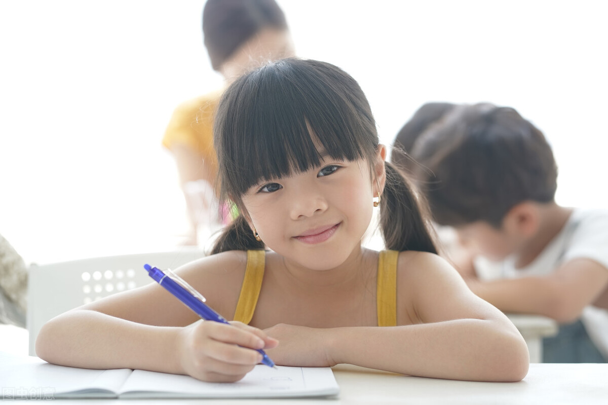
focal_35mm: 85
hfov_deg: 23.9
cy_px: 202
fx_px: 1435
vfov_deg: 16.1
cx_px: 304
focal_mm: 85
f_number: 3.5
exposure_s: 1/200
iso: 250
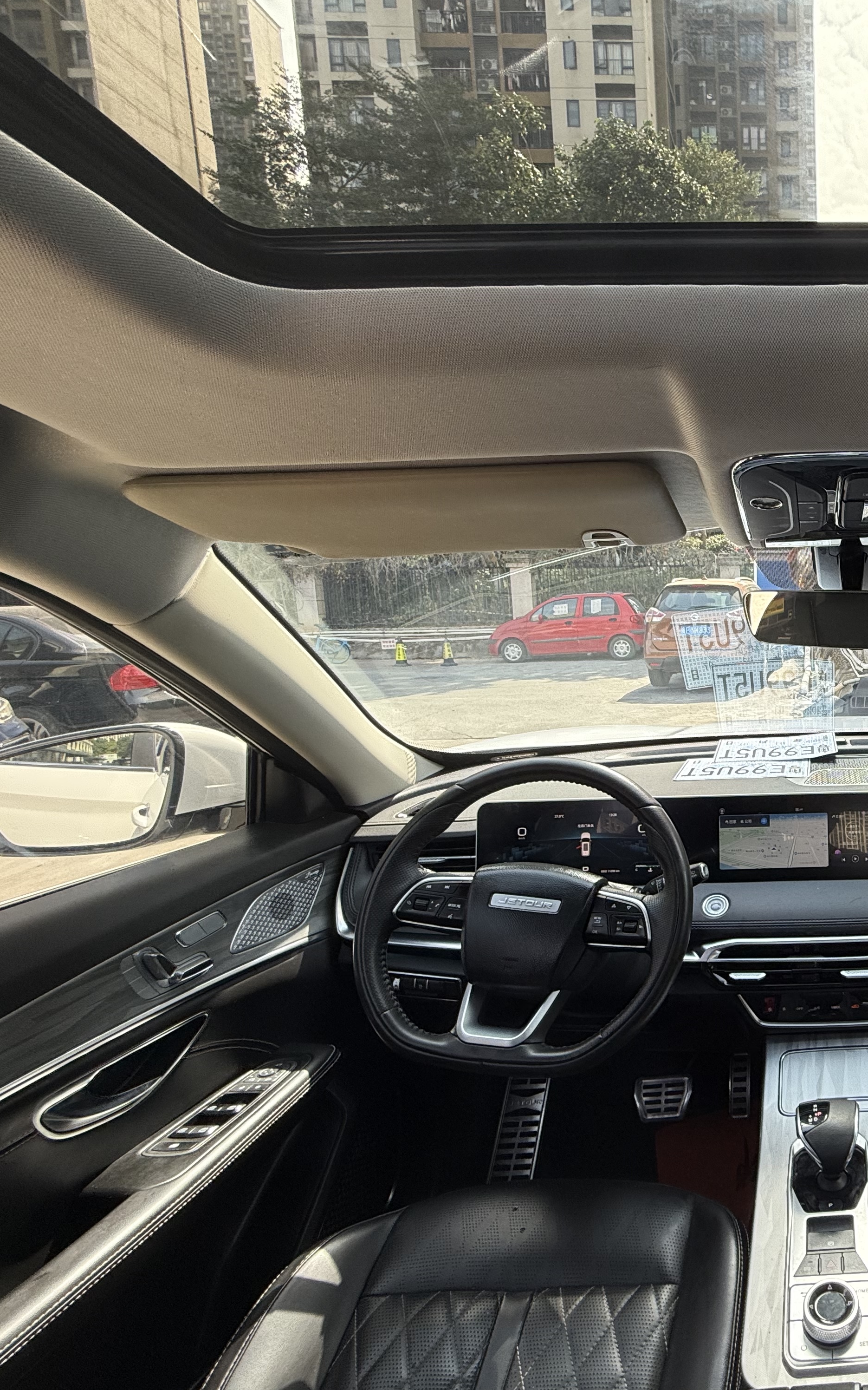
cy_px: 693
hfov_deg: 49.8
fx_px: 757
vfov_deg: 85.1
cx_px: 846
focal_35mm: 20
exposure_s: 1/228
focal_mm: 2.22
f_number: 2.2
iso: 64
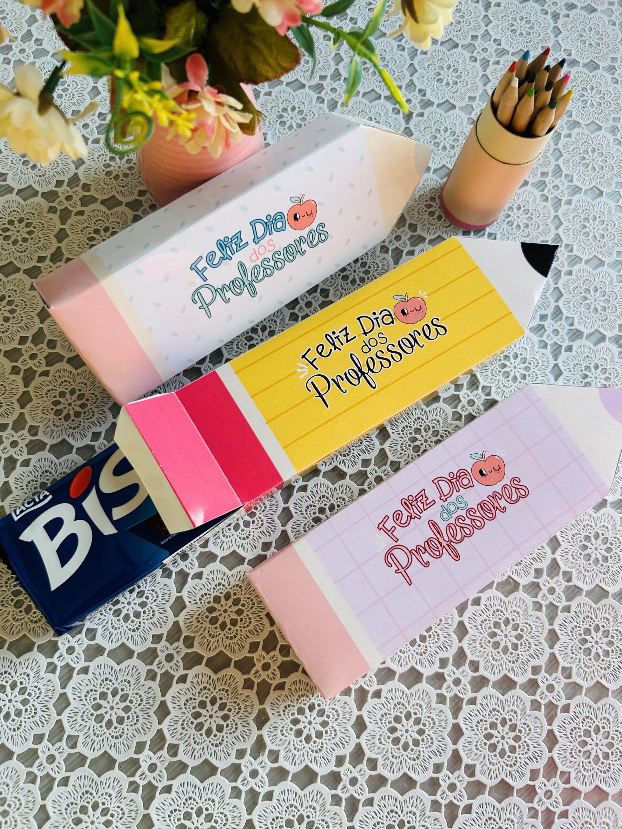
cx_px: 311
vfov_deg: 67.3
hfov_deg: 53.1
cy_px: 414
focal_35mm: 26
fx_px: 623
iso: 40
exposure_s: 1/121
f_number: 1.5
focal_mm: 5.7
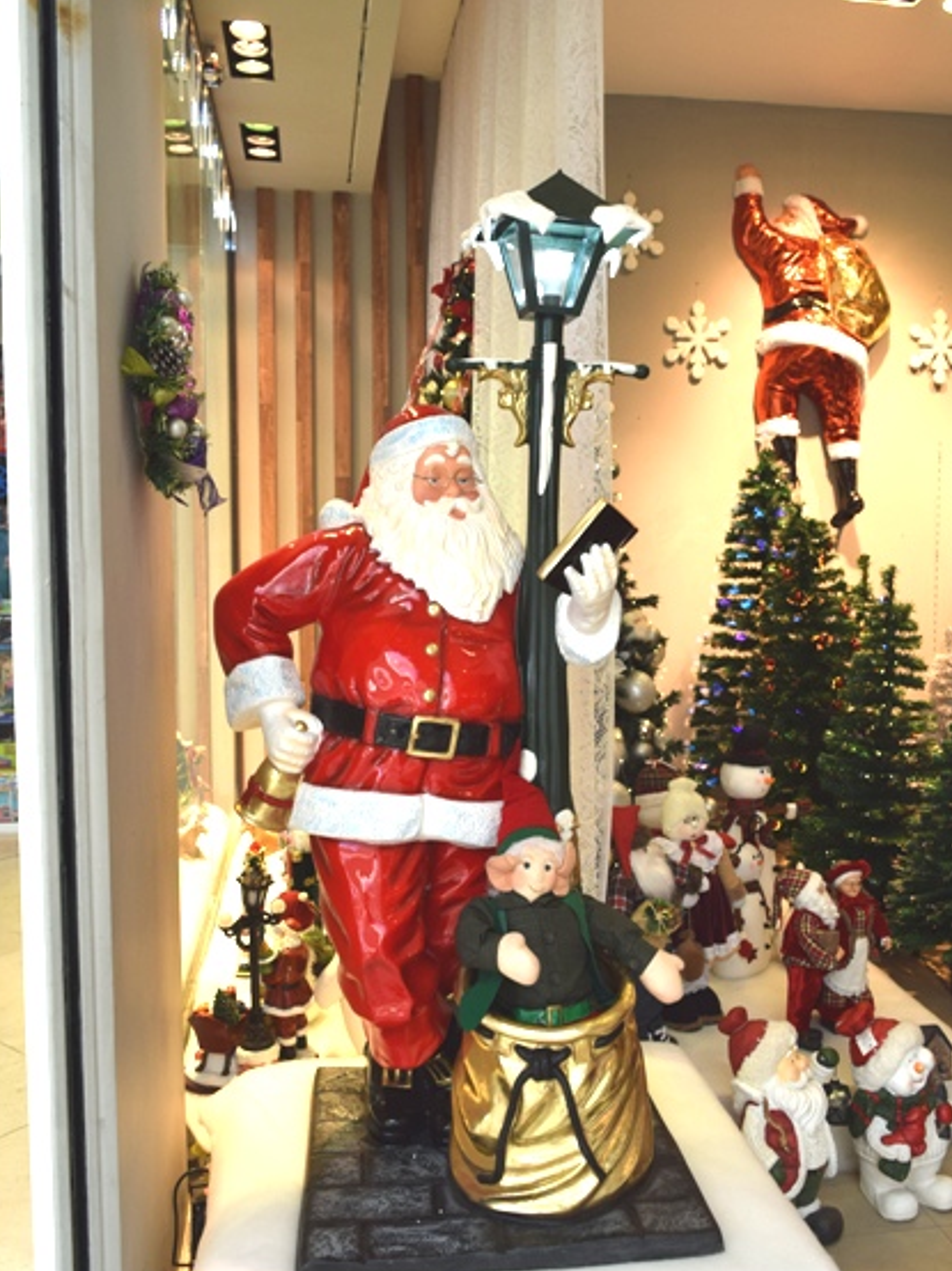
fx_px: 1101
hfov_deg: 46.8
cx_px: 487
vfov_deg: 60.0
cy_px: 622
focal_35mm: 30
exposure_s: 1/100
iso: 400
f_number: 5
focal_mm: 18
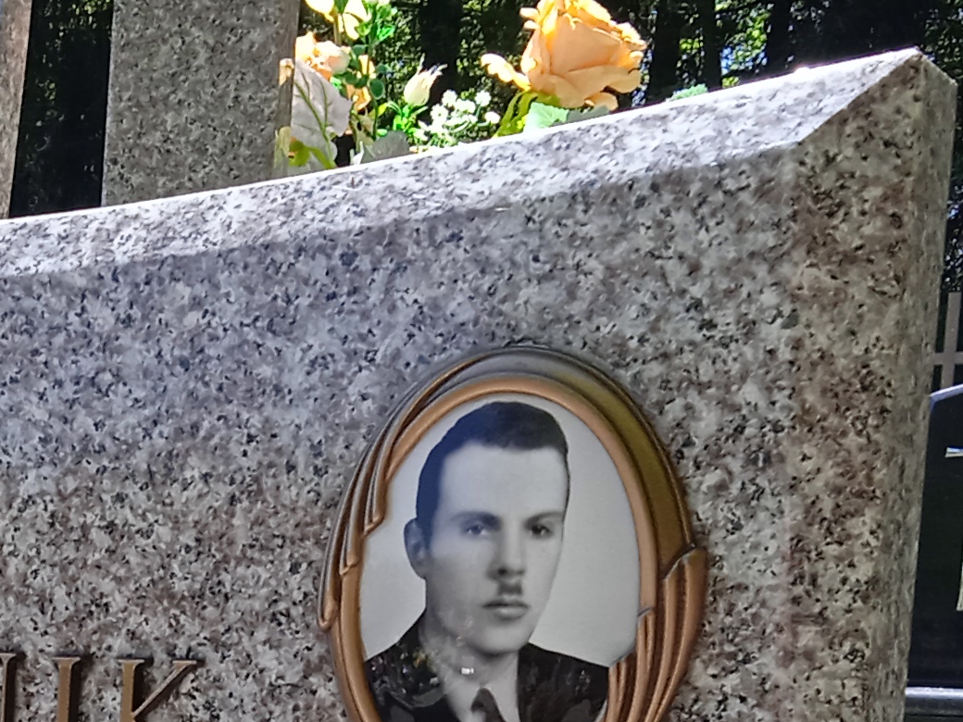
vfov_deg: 12.5
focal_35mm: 112
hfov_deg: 16.8
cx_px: -187
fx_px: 3116
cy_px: 1134
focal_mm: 3.43
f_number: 2.2
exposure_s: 1/446
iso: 113
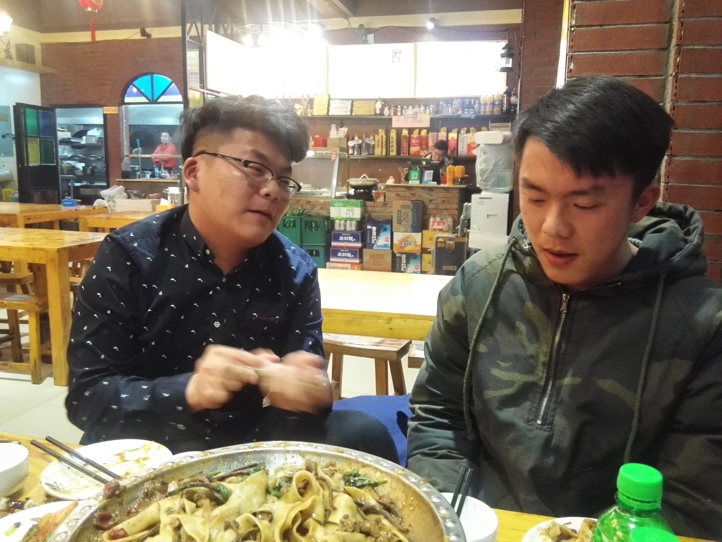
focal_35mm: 29
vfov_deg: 48.2
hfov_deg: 61.7
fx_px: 605
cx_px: 361
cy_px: 271
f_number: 2
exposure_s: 1/20
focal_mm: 3.8
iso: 500
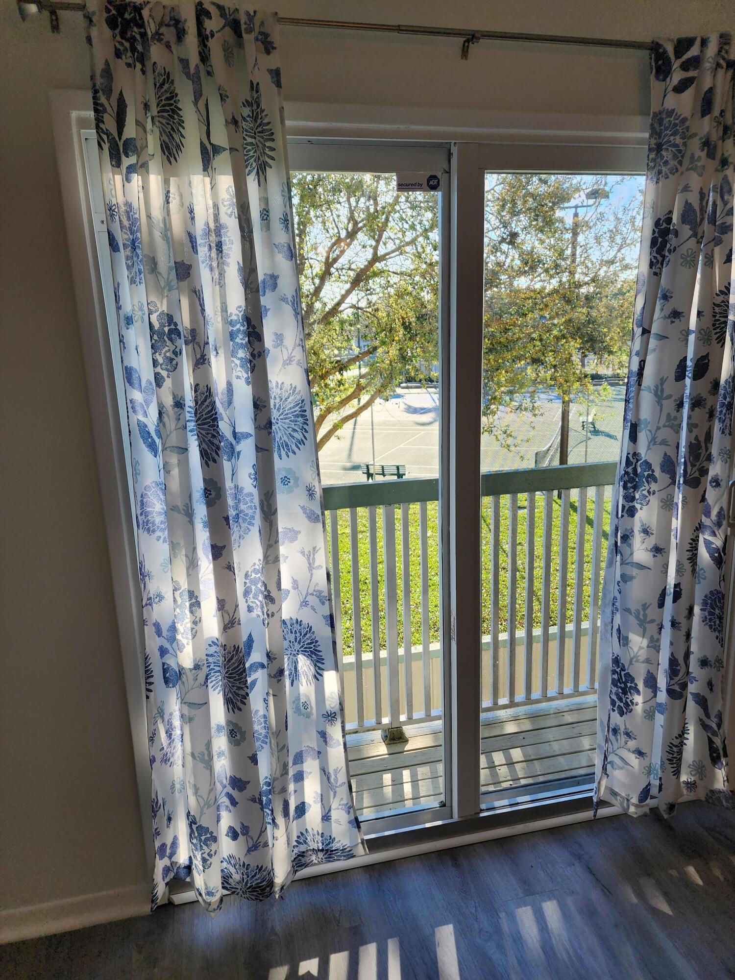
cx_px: 368
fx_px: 651
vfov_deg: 73.9
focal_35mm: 23
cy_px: 490
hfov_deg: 58.9
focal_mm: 6.4
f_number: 1.8
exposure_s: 1/180
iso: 32
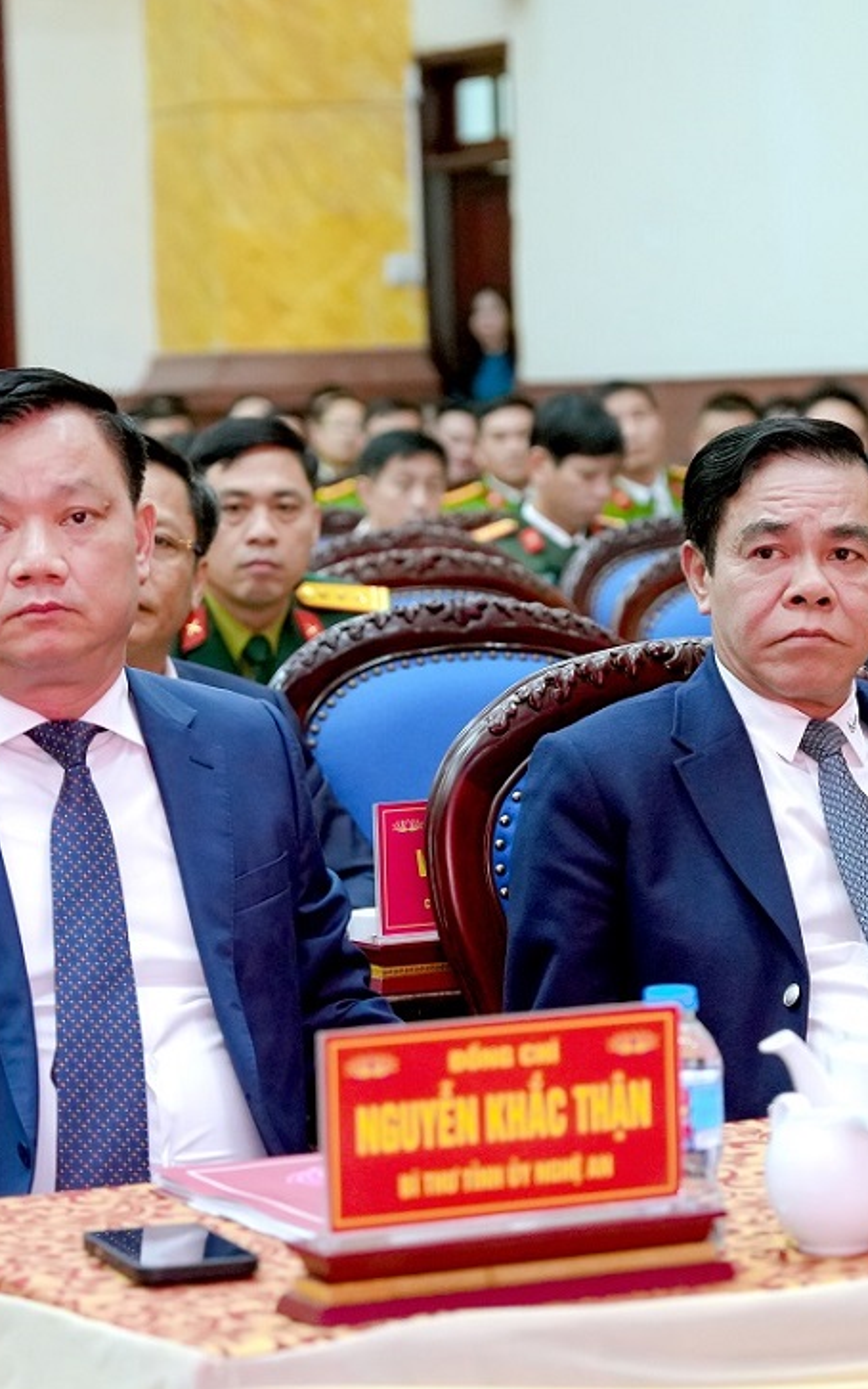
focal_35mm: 125
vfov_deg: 16.7
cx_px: 444
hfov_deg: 10.5
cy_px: 699
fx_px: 4729
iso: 1600
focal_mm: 54
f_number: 2.8
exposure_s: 1/125
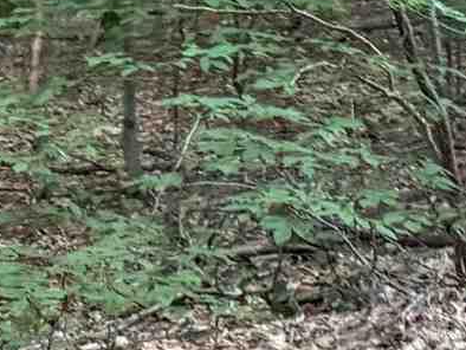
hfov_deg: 10.3
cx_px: -160
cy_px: -57
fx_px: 2519
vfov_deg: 7.9
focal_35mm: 187
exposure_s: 1/60
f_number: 1.78
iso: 640
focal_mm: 6.76
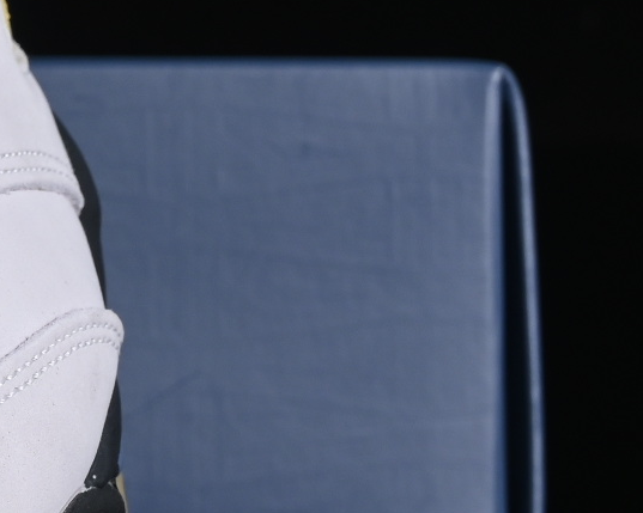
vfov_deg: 4.2
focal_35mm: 365
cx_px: -791
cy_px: 145
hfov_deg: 5.2
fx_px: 6942
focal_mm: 50
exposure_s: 1/80
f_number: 8
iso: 160
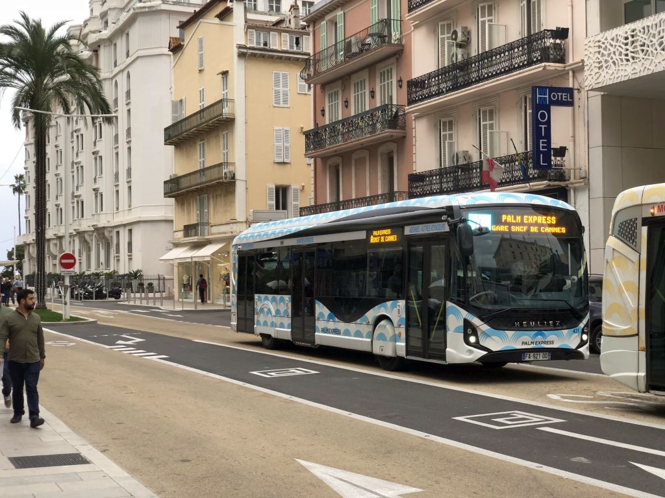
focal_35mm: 52
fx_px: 999
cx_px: 332
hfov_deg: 36.8
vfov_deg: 28.0
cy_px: 249
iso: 16
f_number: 2.4
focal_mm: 6
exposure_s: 1/55
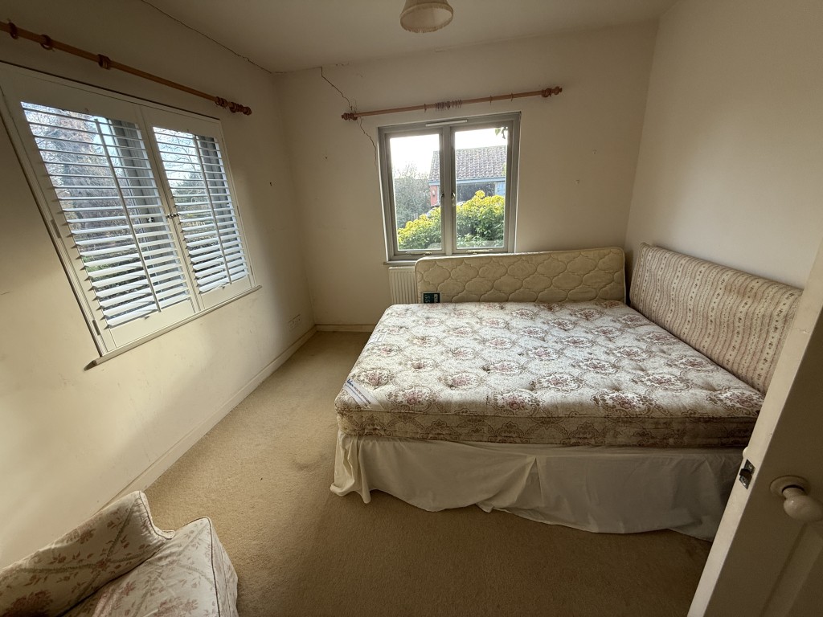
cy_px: 308
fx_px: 333
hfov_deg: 102.1
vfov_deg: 85.7
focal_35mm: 14
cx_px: 412
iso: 100
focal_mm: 2.22
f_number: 2.2
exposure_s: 1/99
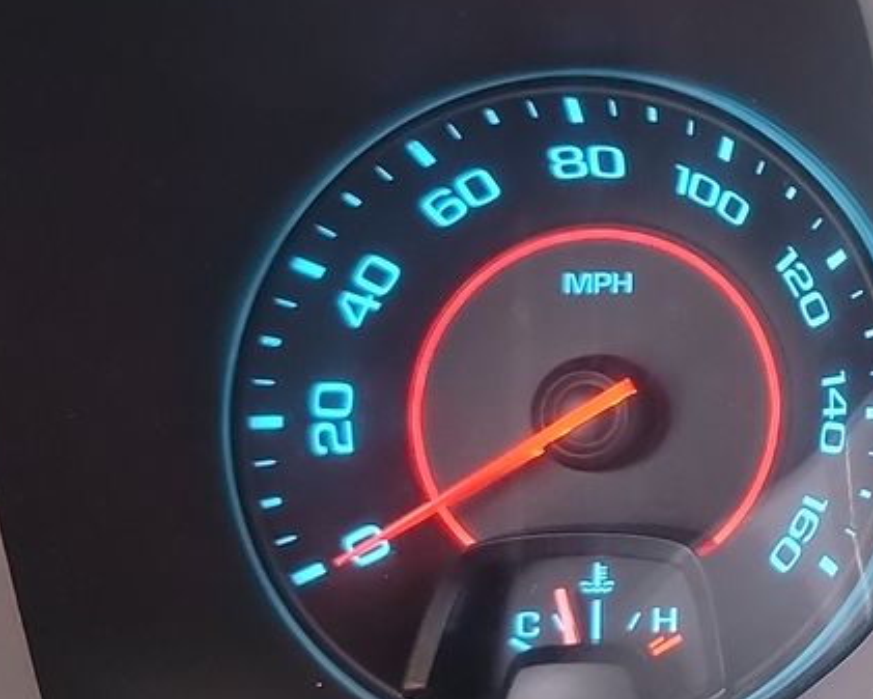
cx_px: 1201
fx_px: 2300
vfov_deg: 17.2
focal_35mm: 89
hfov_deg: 19.5
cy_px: 224
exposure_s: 1/17
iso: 800
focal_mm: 6.7
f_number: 1.8
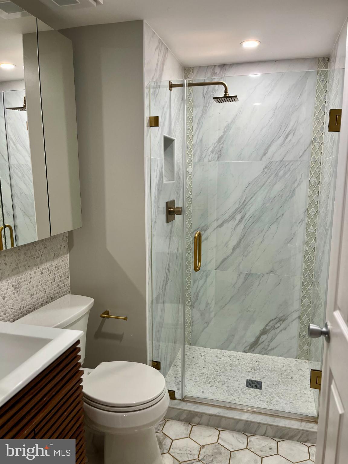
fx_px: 349
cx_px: 174
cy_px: 232
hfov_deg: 53.1
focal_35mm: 26
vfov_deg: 67.3
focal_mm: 5.1
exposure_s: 1/120
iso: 125
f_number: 1.6
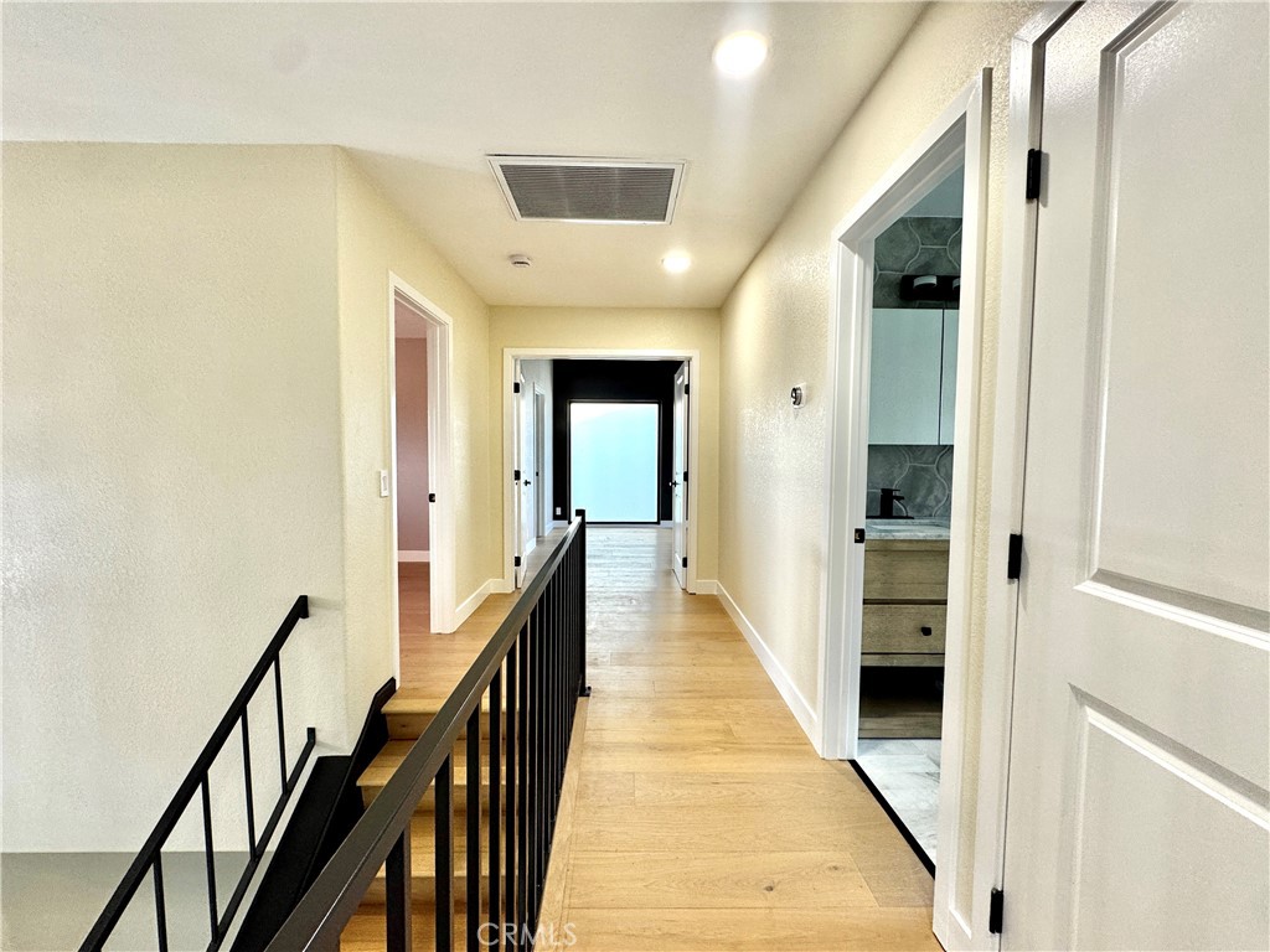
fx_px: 514
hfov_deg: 102.1
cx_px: 635
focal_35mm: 14
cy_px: 476
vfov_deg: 85.7
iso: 160
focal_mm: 2.22
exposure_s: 1/120
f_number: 2.2
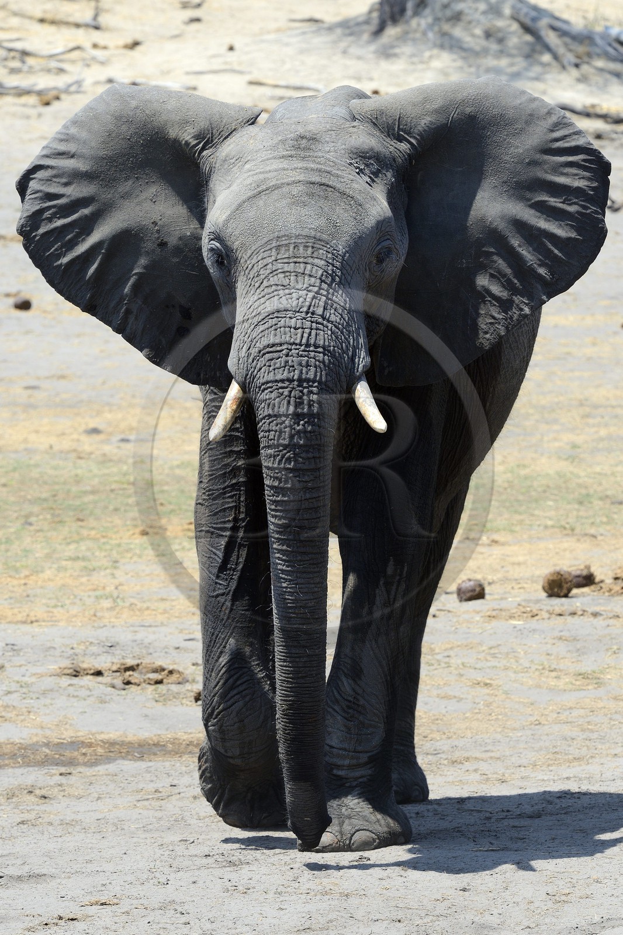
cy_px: 468
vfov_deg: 10.8
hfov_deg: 7.2
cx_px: 312
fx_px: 4934
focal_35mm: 190
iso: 400
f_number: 10
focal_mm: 190
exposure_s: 1/500
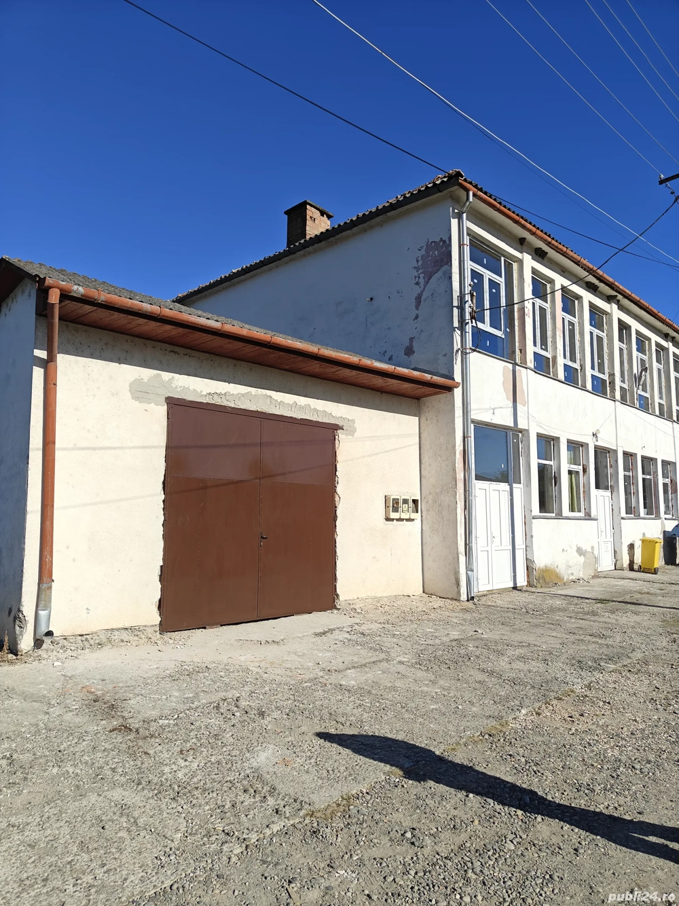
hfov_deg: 56.8
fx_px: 628
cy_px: 453
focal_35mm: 24
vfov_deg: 71.6
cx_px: 340
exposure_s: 1/8372
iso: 64
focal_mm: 5.59
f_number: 1.8
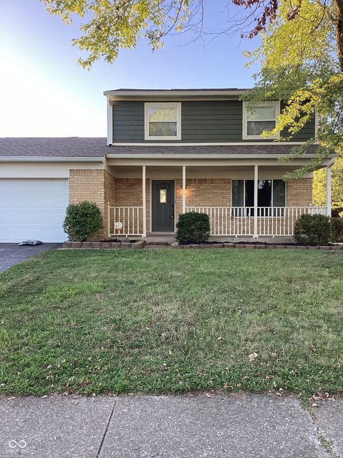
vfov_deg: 58.4
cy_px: 229
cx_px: 172
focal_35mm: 31
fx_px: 410
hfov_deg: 45.4
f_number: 2.4
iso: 32
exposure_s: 1/120
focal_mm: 3.3
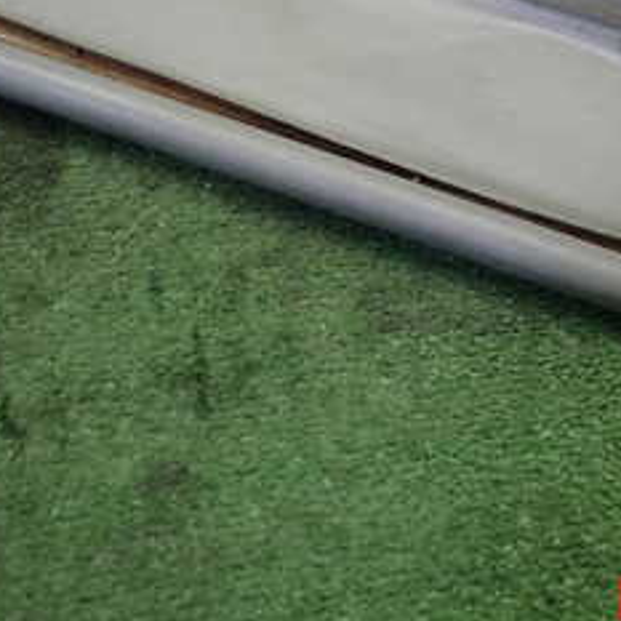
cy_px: 37
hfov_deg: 29.8
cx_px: 421
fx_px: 1157
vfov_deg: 28.6
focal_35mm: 57
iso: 200
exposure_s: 1/60
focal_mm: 4.5
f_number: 2
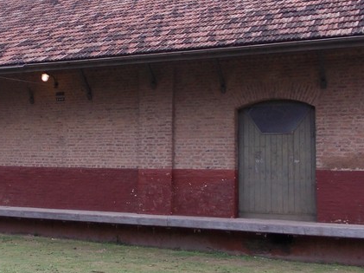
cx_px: 130
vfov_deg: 28.5
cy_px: 123
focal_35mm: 51
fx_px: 536
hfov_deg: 37.2
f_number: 2.7
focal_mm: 4
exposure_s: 1/320
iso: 80
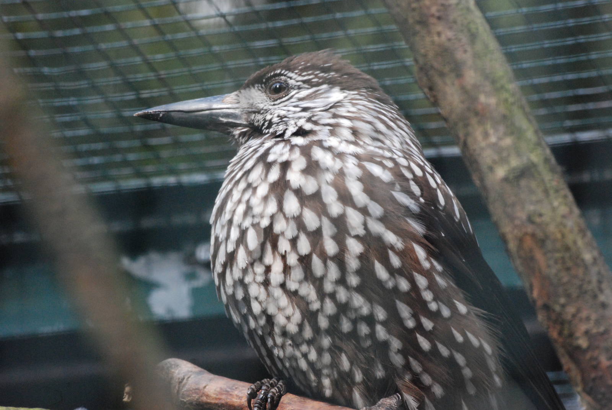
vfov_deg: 4.7
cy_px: 205
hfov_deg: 7.0
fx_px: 4978
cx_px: 306
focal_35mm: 292
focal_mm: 195
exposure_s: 1/160
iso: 1600
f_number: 14
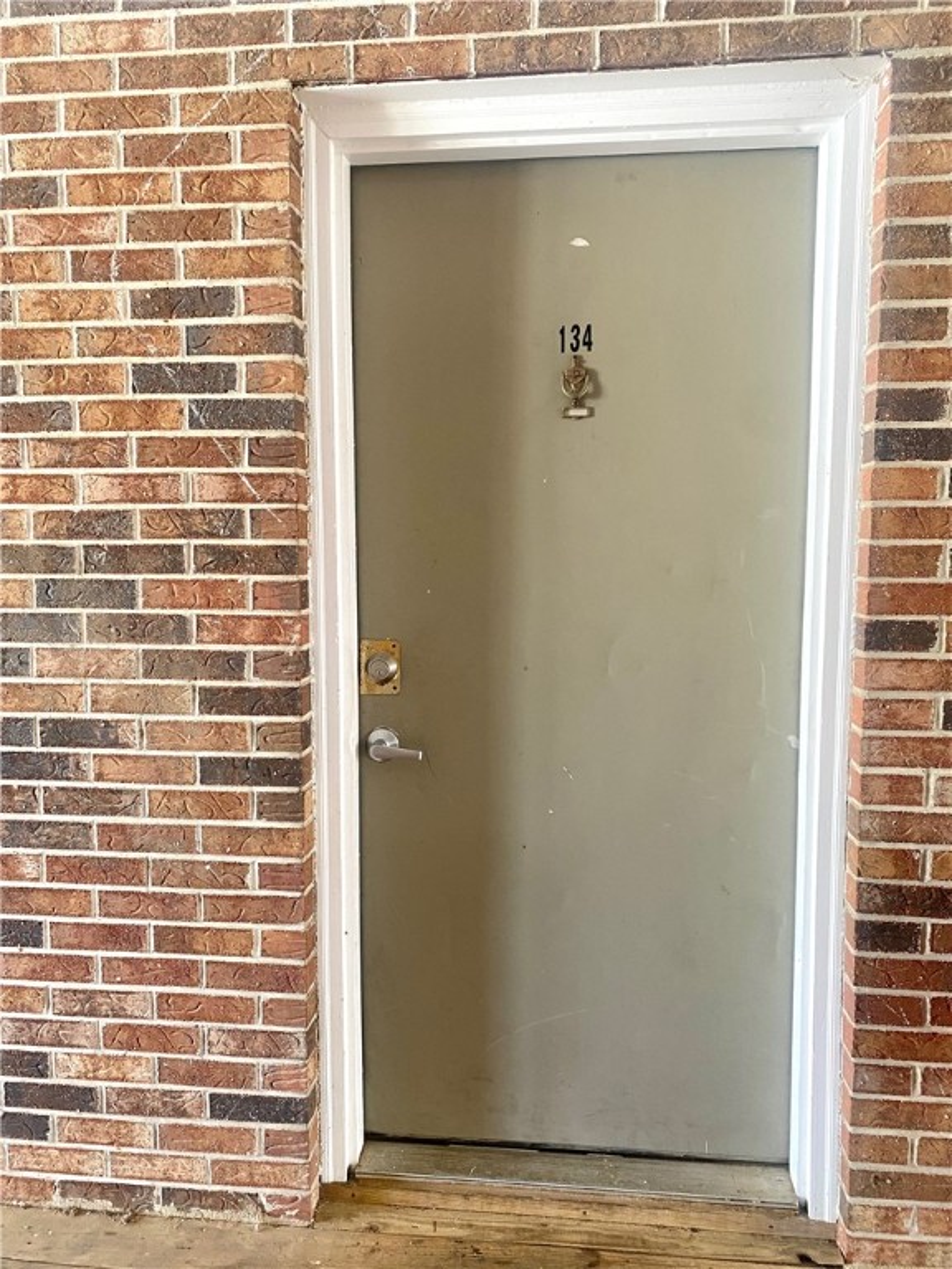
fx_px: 953
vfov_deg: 67.3
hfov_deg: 53.1
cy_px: 634
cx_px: 476
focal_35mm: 26
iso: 200
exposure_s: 1/60
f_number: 1.8
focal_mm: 4.25
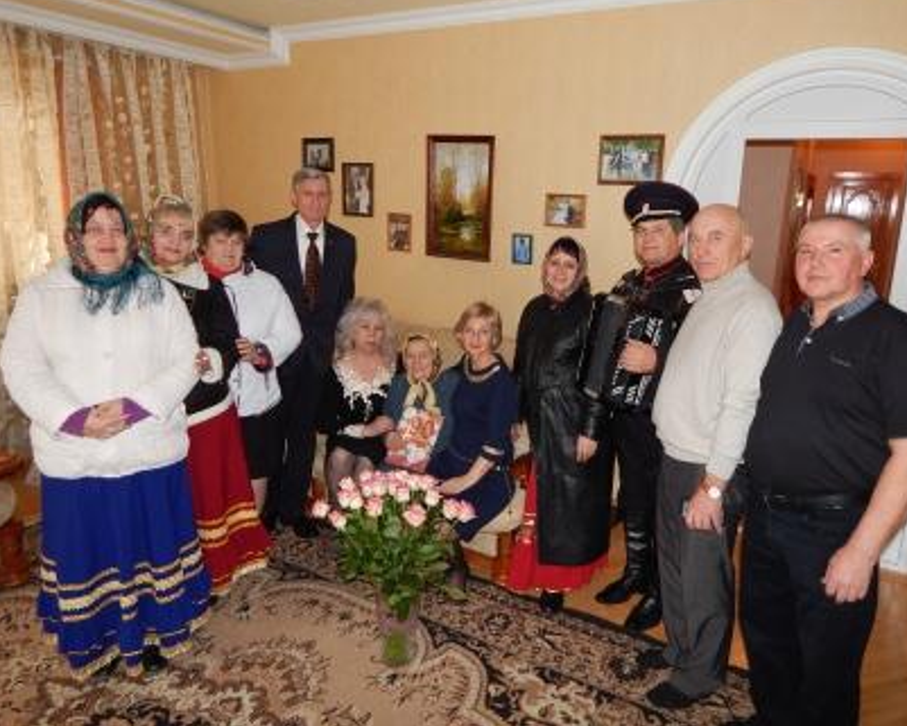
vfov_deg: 58.8
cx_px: 482
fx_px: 644
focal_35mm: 24
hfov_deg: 70.2
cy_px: 348
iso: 200
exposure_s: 1/30
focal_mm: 4
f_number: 3
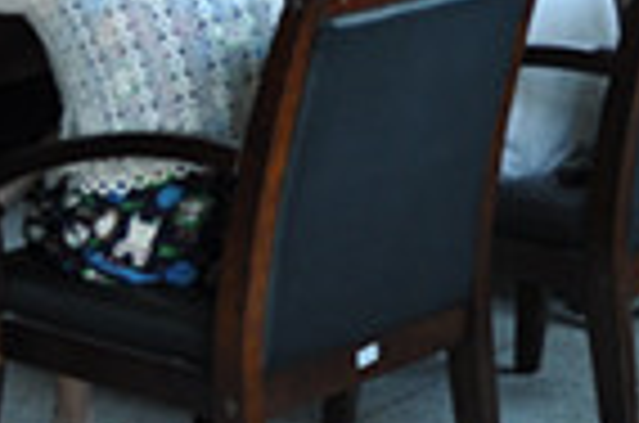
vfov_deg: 7.2
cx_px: 302
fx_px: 3285
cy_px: -230
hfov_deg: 11.1
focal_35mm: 185
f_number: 4
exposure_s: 1/50
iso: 250
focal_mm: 25
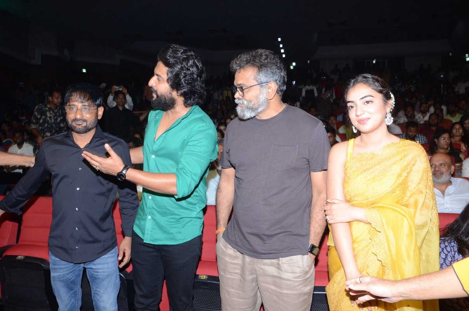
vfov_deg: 47.7
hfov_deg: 67.5
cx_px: 234
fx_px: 351
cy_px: 156
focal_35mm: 27
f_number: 8
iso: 640
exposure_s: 1/125
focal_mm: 18
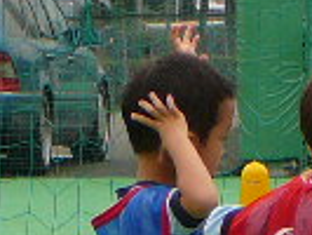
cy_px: 150
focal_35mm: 711
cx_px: 636
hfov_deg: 2.8
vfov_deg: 2.1
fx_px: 6414
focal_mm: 17.6
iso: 80
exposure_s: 1/200
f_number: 3.9
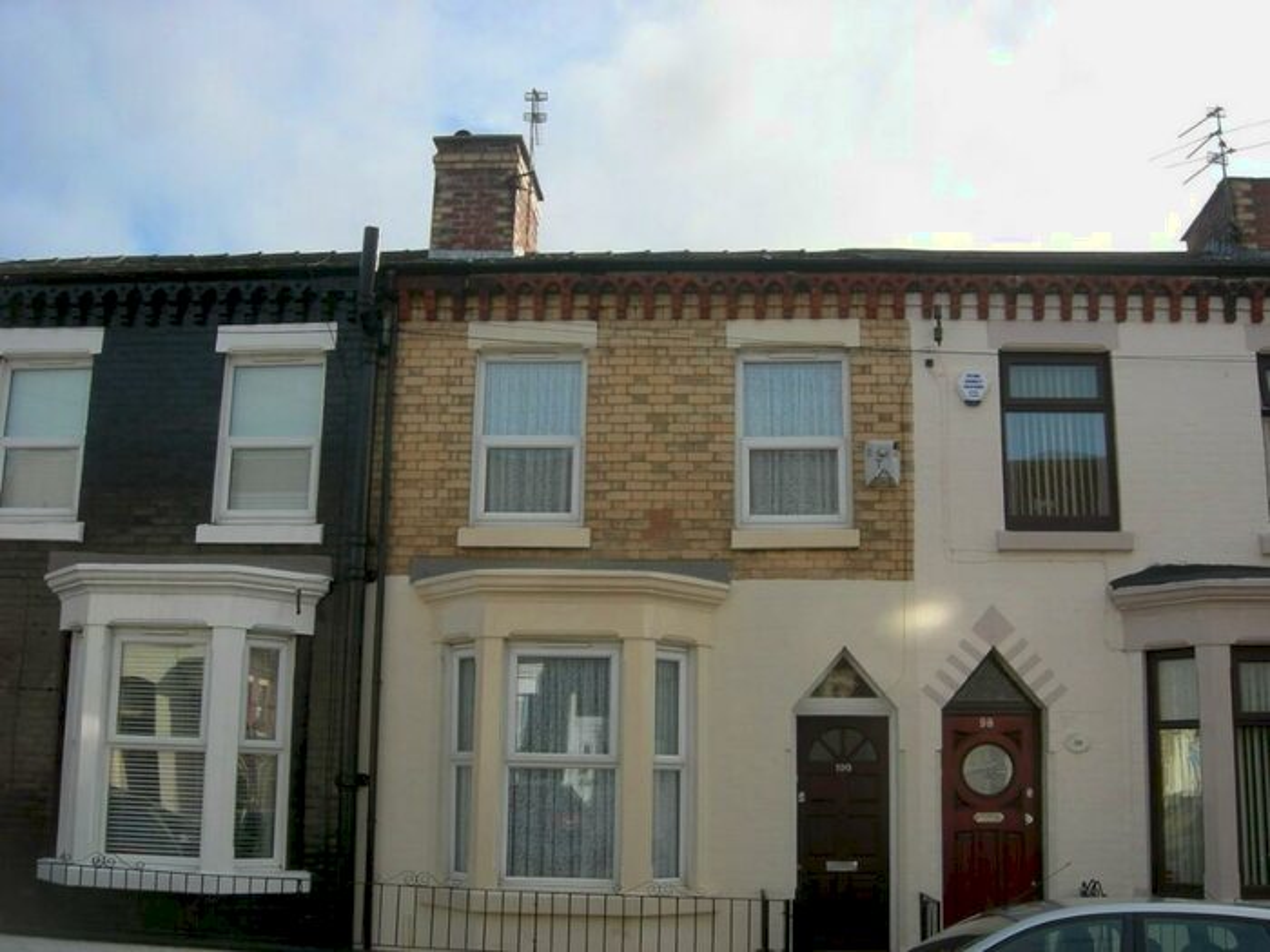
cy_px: 476
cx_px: 635
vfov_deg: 39.7
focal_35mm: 36
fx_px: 1321
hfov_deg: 51.4
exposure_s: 1/182
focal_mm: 7.5
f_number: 6
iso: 64
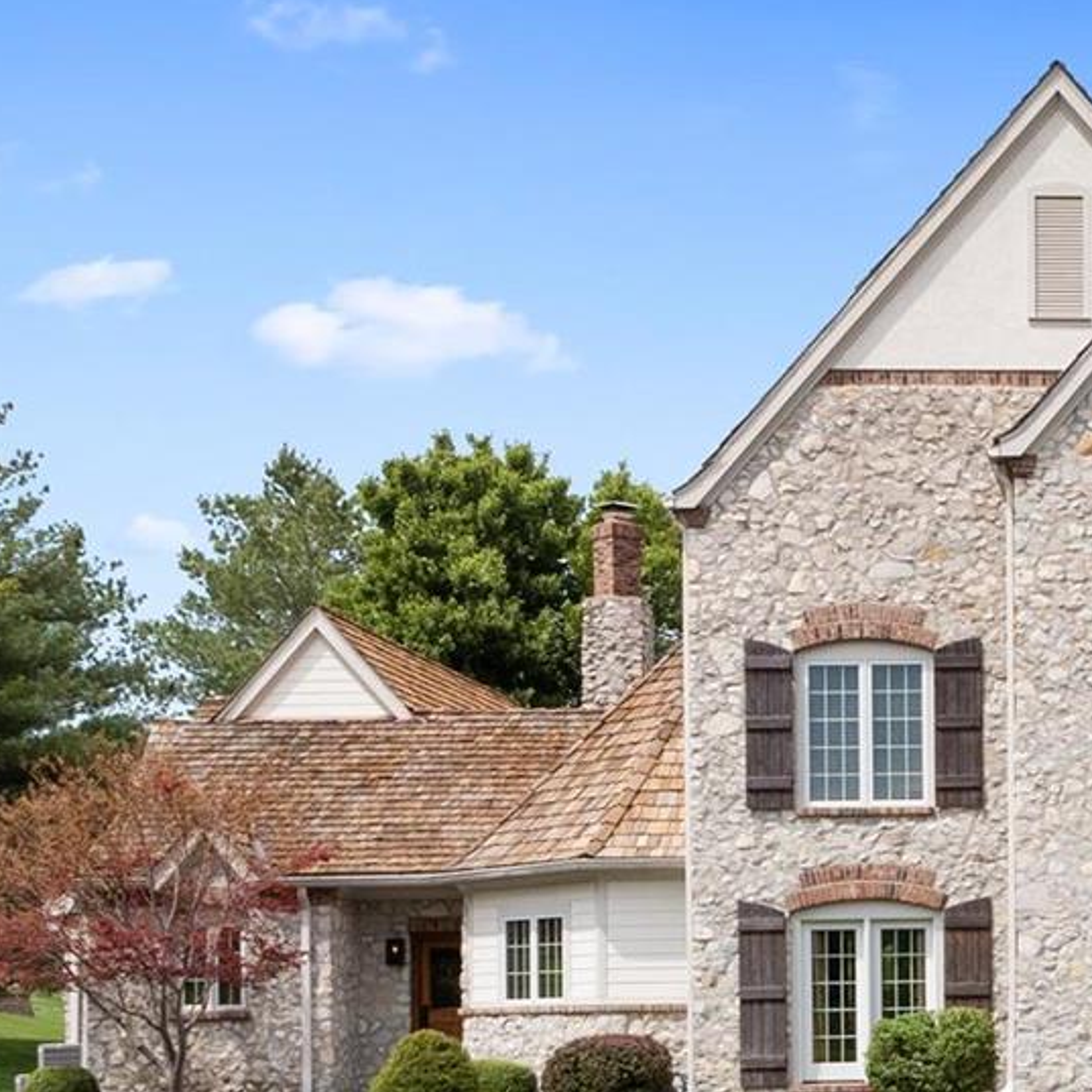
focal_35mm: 81
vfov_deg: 21.0
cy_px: 942
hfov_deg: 19.7
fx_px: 2891
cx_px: 1417
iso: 400
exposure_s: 1/1000
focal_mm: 16
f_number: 7.1
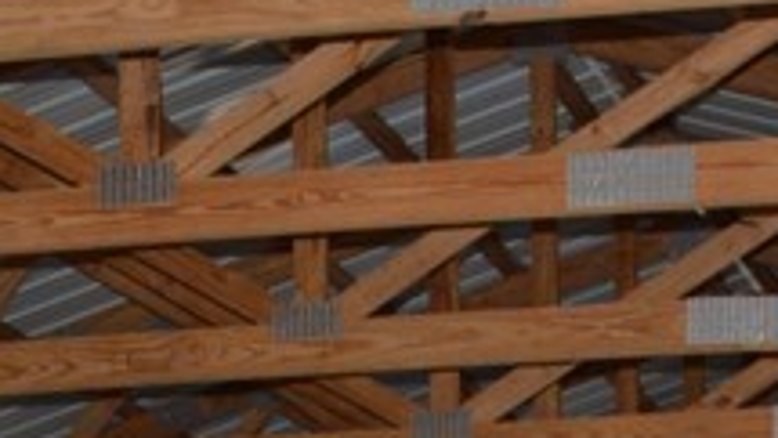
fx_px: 2950
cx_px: 921
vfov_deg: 7.6
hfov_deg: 14.6
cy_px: 1227
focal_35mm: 143
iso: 280
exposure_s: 1/125
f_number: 4
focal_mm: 18
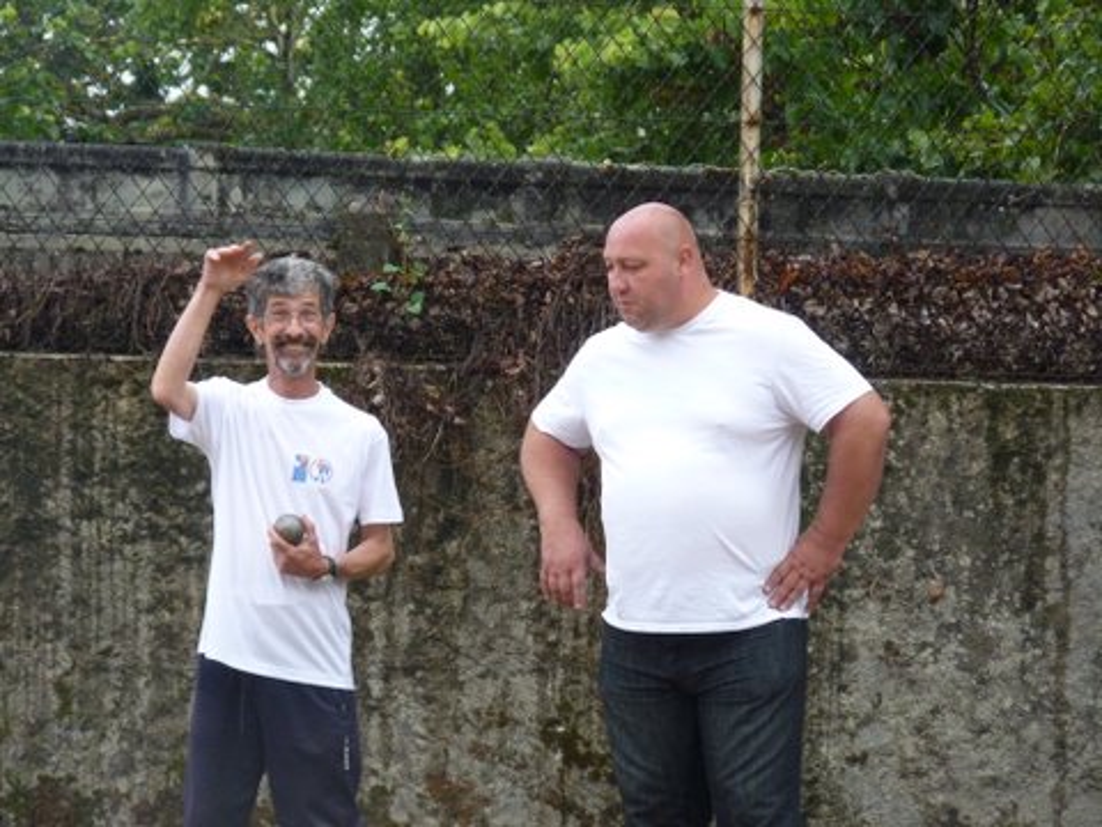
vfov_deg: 6.0
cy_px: 414
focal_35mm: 247
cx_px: 551
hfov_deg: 8.0
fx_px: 7863
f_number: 3.7
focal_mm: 44
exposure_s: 1/400
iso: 400
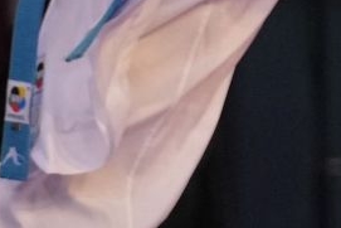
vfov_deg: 0.8
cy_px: -215
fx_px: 16092
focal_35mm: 1698
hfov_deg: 1.2
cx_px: 658
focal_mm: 171
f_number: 2.8
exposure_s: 1/1000
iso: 1600
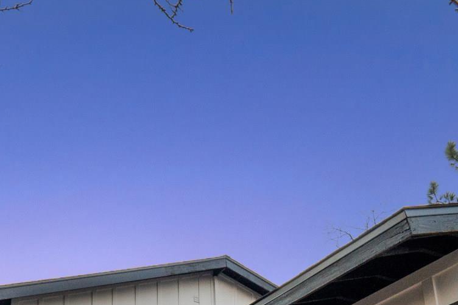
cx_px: 175
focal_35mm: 49
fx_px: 623
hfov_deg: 40.1
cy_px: 343
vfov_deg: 25.3
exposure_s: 1/25
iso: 250
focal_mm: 12
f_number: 9
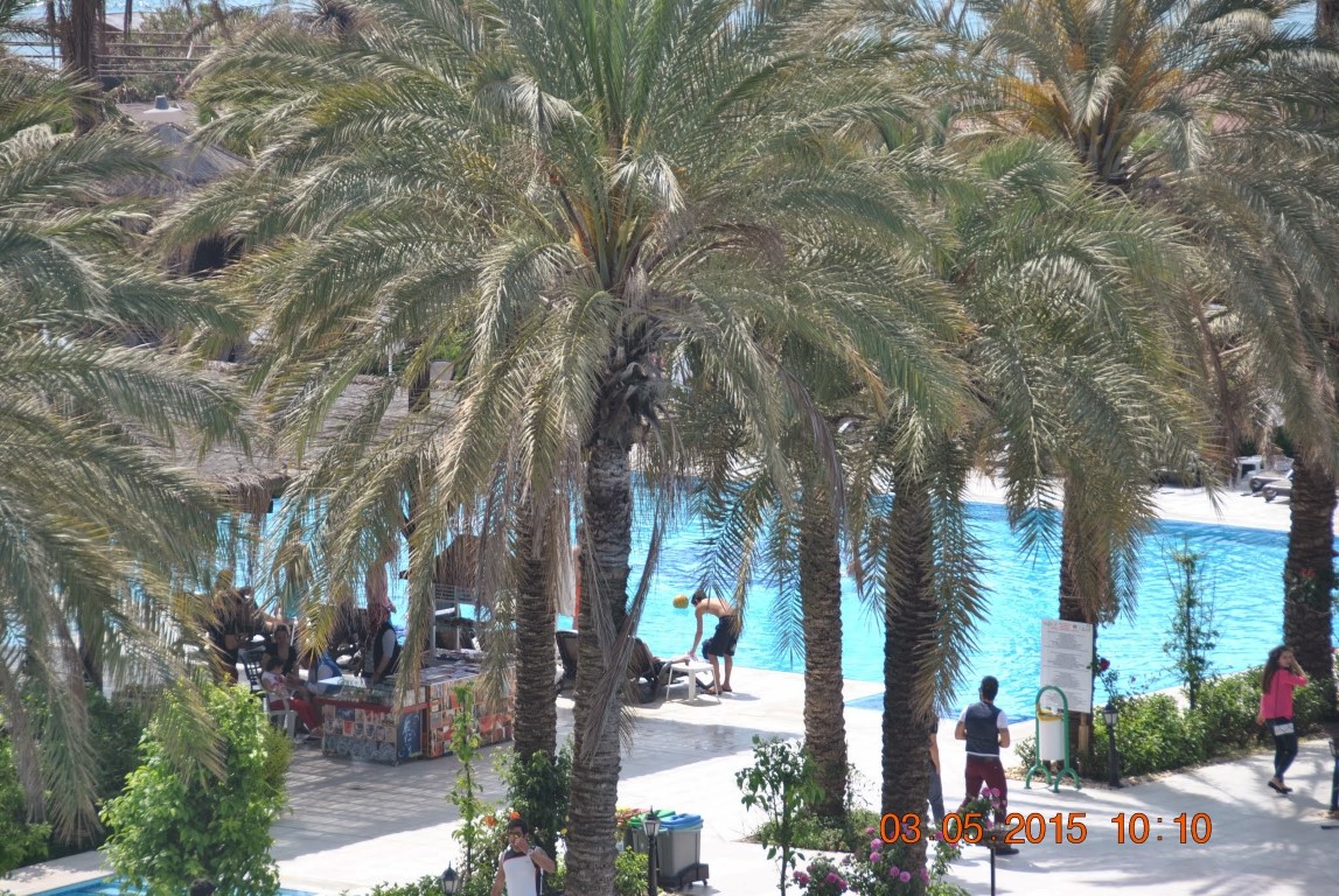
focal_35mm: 168
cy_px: 448
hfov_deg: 12.2
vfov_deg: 8.2
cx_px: 670
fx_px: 6257
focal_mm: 112
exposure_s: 1/500
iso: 160
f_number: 5.6
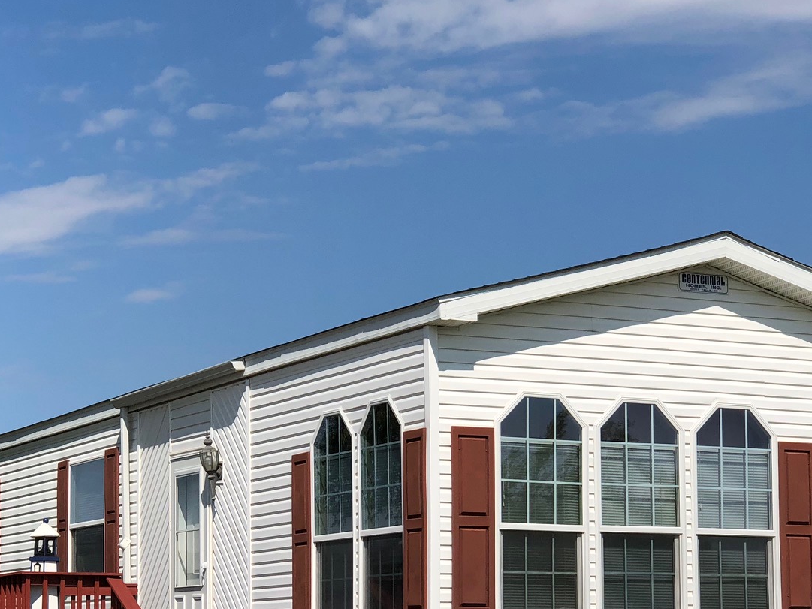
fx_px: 2276
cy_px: 493
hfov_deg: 20.2
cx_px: 342
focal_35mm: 97
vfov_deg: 15.1
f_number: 2.4
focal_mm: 6
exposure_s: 1/2288
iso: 16
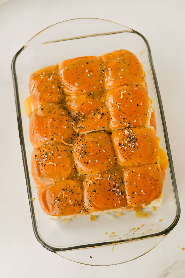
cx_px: 92
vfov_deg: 39.6
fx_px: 386
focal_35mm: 50
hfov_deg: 27.0
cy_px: 139
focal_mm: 50
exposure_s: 1/250
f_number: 3.2
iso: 125
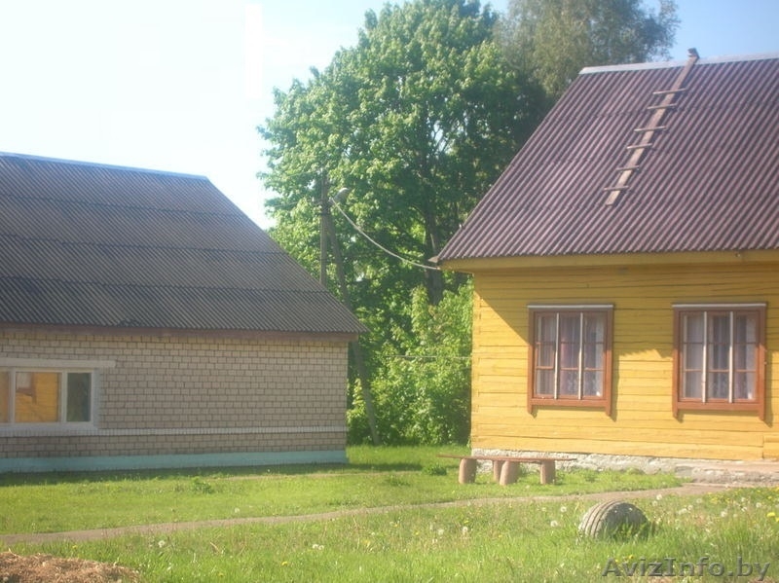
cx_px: 390
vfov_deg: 14.1
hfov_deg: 18.7
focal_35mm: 105
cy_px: 292
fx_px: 2362
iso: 50
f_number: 4.9
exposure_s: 1/114
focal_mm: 17.4
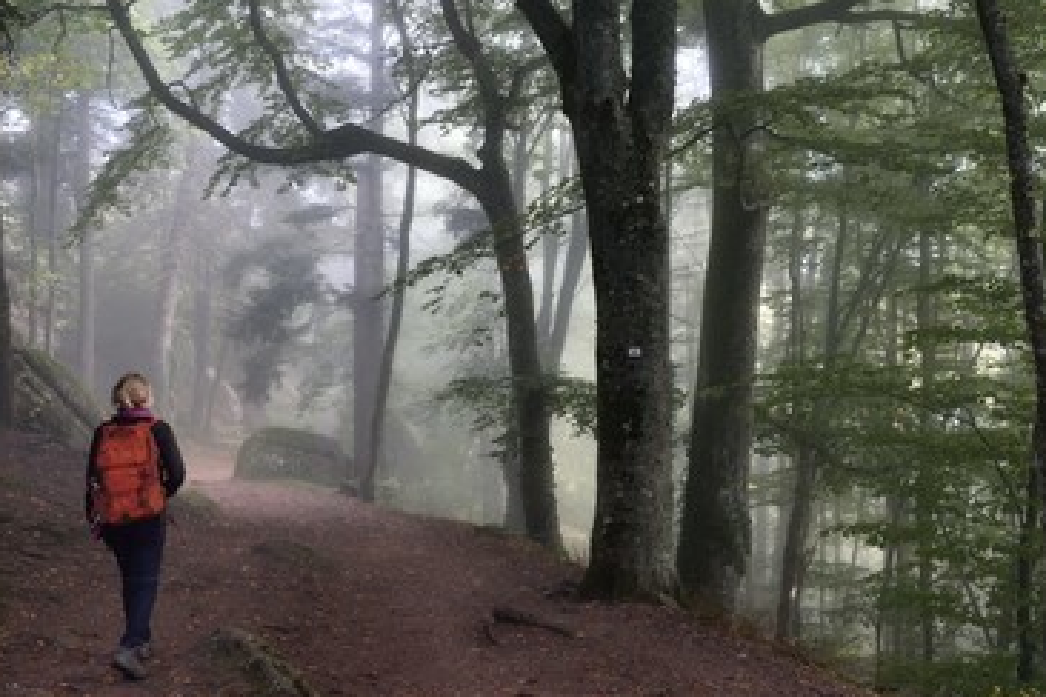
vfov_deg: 34.2
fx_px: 1133
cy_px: 351
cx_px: 454
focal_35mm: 39
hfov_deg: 49.4
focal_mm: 34
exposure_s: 1/60
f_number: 6.3
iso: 400
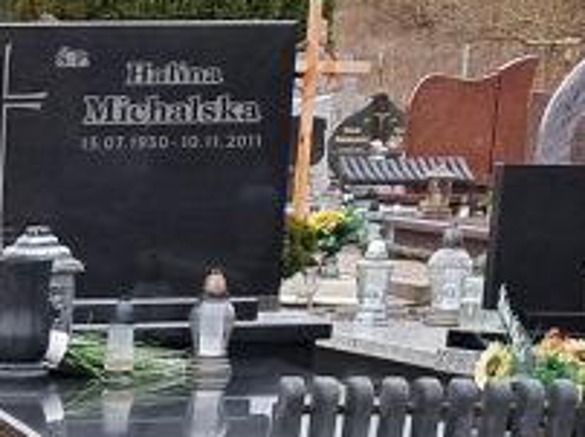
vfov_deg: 8.6
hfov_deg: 11.3
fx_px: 2768
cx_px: -458
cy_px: 822
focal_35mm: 164
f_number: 1.8
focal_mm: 4
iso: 50
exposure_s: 1/152
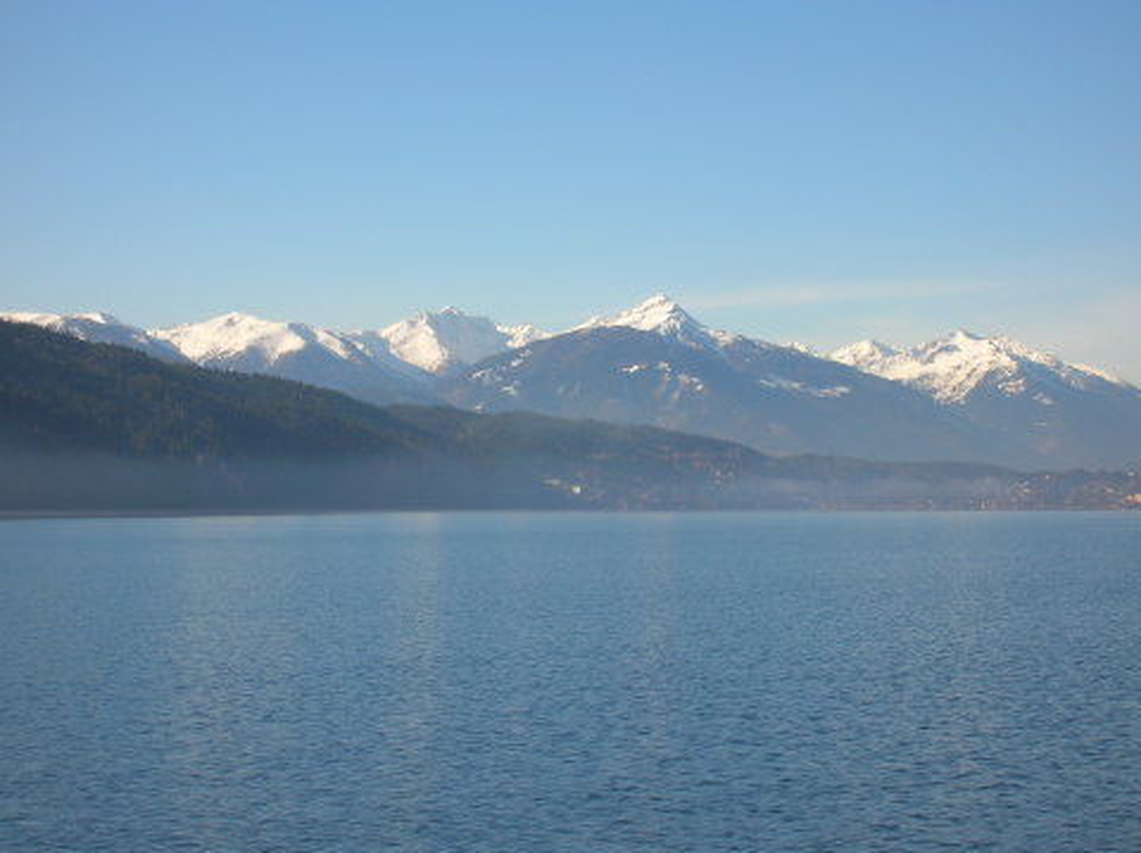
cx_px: 570
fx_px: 2700
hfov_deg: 23.9
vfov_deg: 18.0
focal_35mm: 82
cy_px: 426
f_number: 7.2
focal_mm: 13.6
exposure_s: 1/170
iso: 50
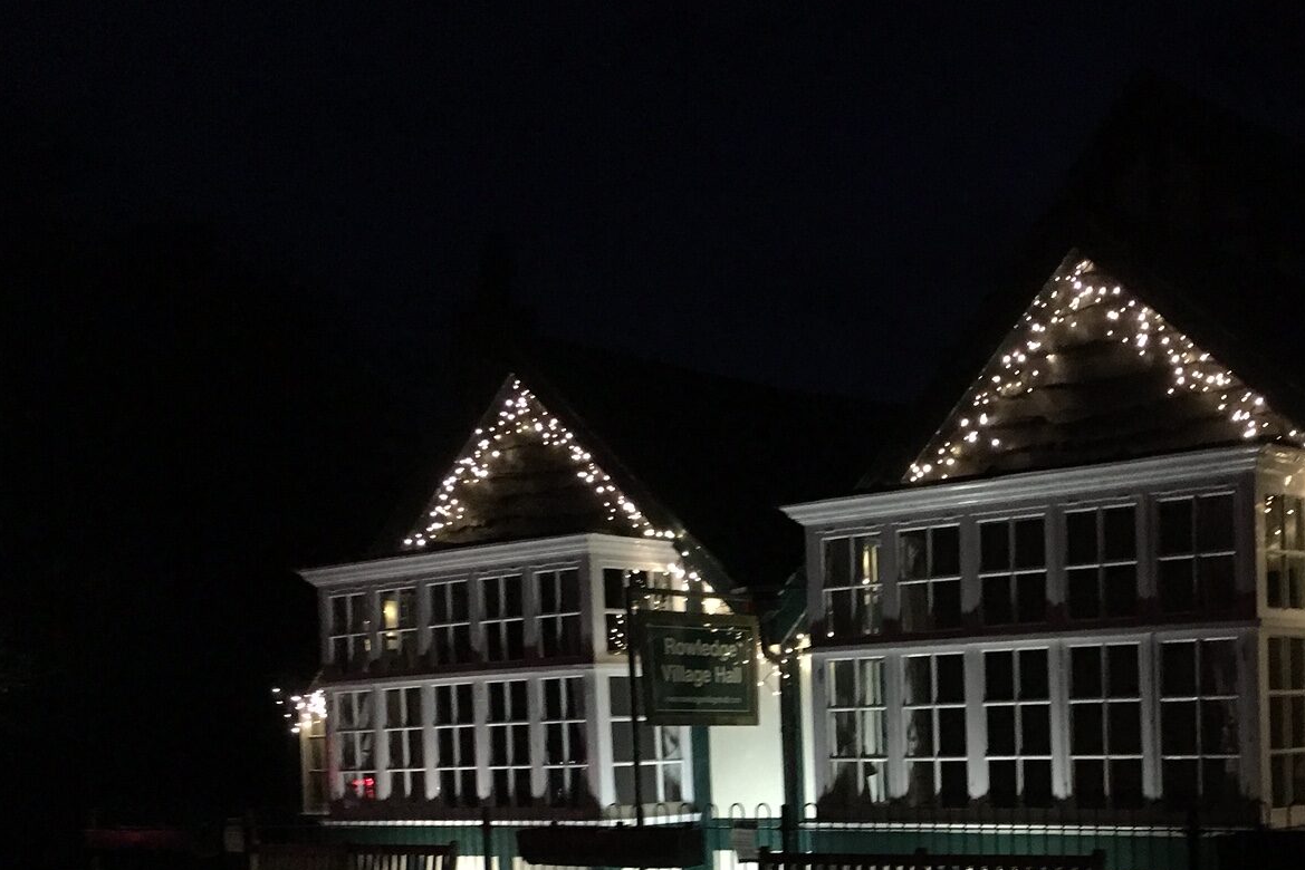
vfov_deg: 25.1
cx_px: 871
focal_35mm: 52
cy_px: 816
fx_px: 1885
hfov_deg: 37.8
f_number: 2.2
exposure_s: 1/20
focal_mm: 4.15
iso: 200
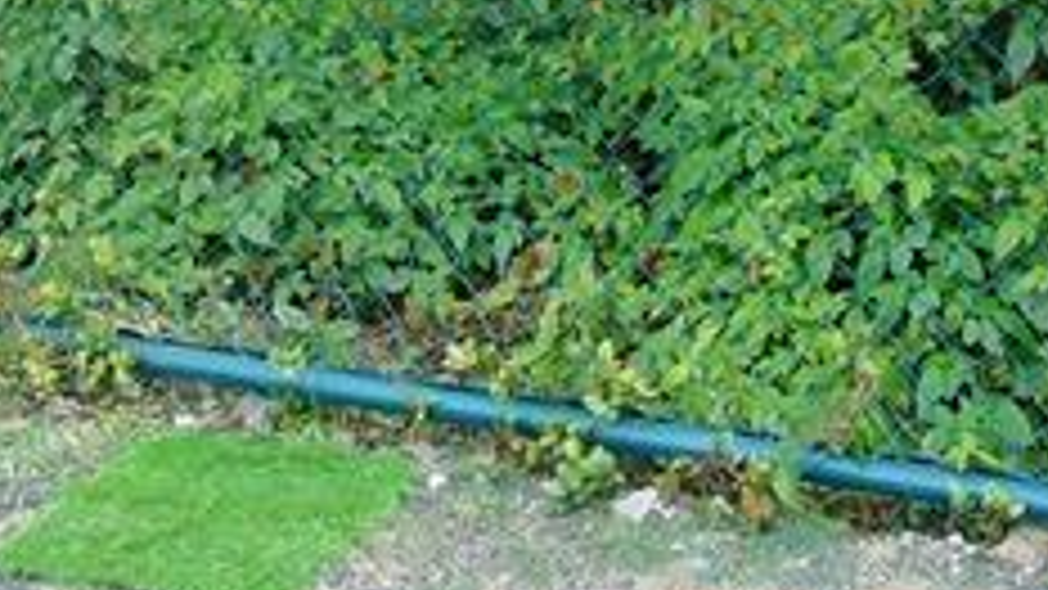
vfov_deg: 12.1
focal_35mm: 91
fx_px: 2528
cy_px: -504
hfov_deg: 23.4
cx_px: 567
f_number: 3
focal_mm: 4.9
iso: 80
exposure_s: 1/250
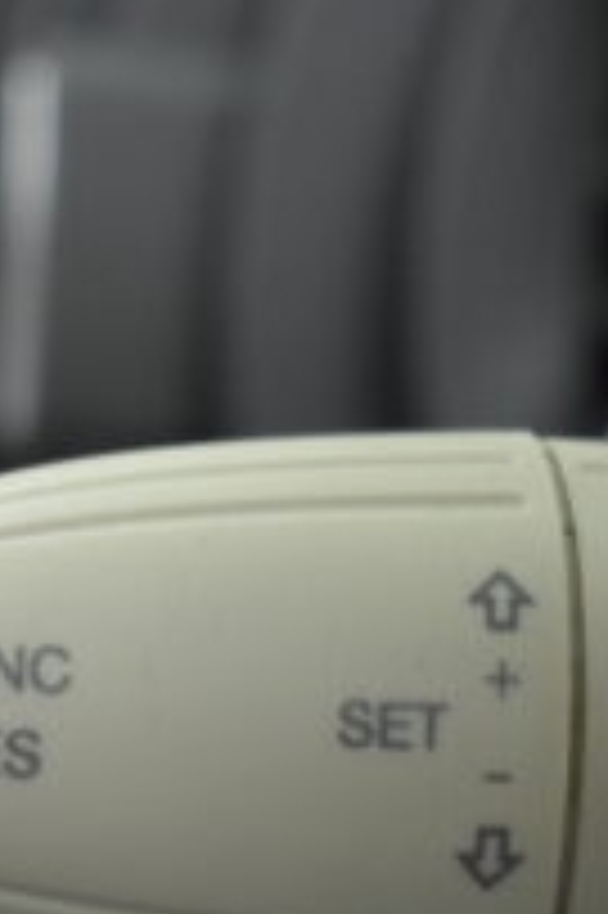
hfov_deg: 7.1
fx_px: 4897
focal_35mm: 193
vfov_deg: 10.6
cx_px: 712
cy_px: 862
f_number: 4.5
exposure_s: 1/80
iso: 1600
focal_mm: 34
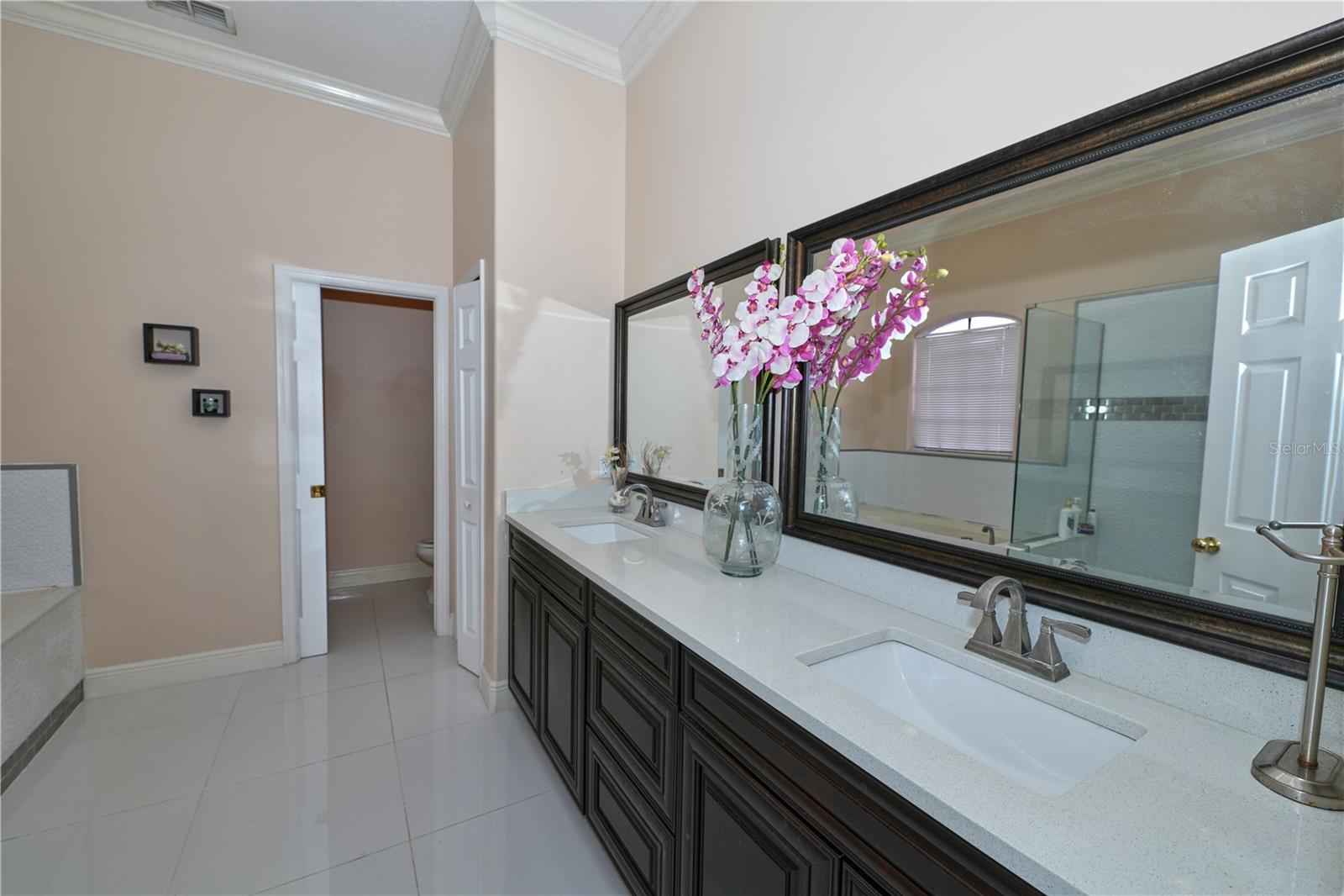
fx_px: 523
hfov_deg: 104.3
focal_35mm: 14
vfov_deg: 81.2
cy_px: 448
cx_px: 672
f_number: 7.1
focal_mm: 14
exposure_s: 1/200
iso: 400
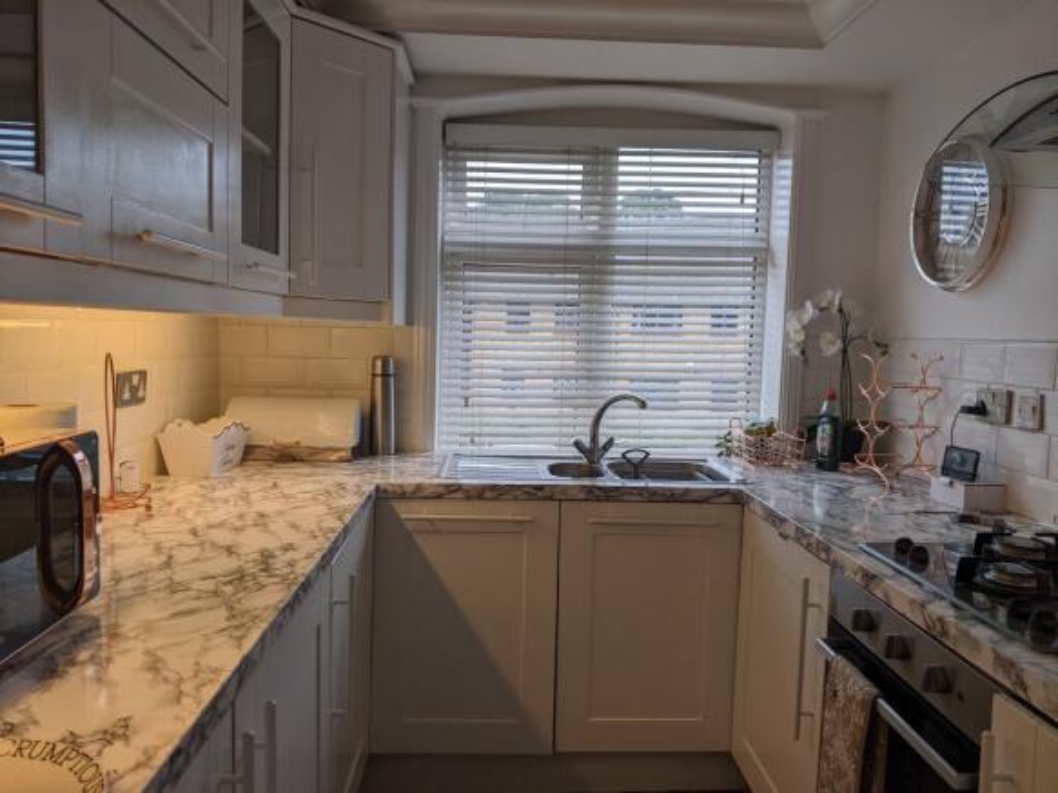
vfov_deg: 51.3
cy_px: 396
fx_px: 825
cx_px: 529
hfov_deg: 65.3
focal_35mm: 27
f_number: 1.8
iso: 63
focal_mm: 4.44
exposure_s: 1/391
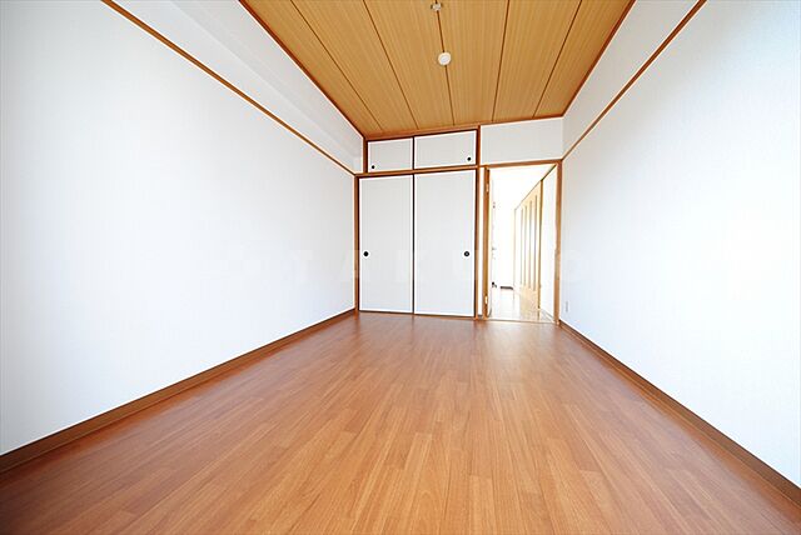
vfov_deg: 90.1
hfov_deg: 112.6
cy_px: 268
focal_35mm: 12
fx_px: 267
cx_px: 400
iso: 100
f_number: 4.5
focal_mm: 8
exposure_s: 1/10
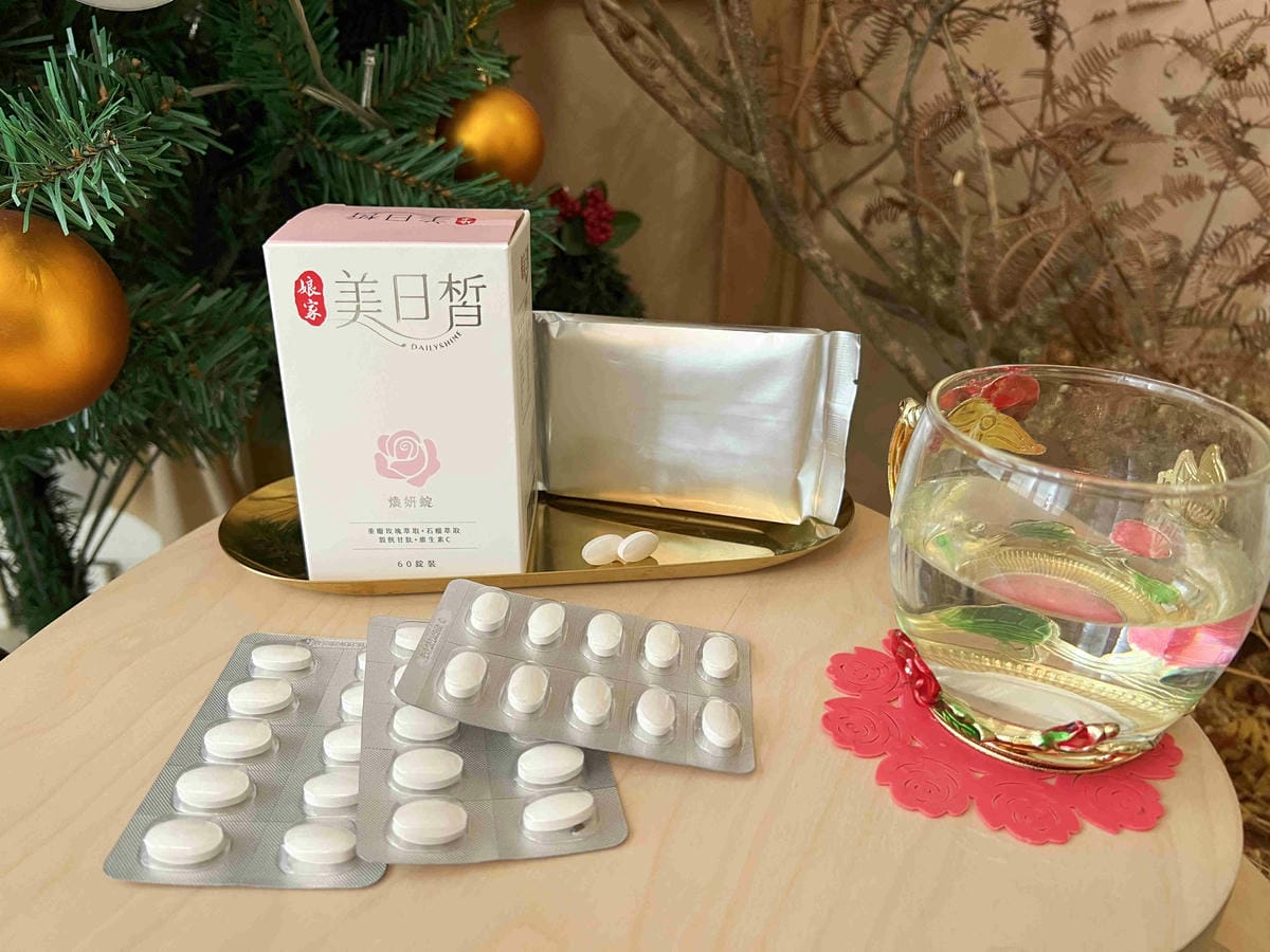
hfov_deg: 67.3
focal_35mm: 26
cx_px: 635
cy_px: 476
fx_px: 954
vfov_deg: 53.1
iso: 200
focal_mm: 5.7
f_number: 1.5
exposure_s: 1/60
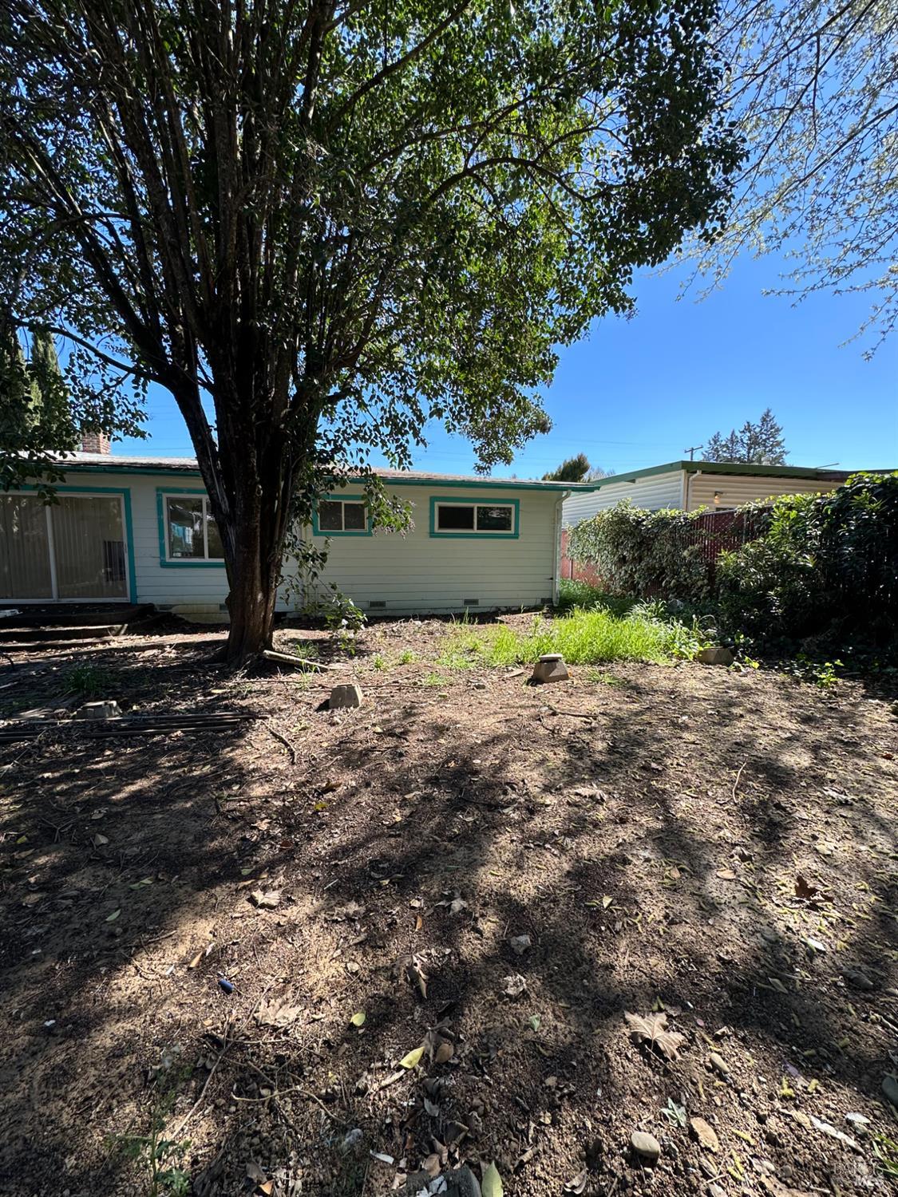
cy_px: 598
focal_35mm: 14
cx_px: 449
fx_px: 484
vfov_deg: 102.1
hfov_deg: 85.7
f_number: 2.2
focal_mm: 2.22
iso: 40
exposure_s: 1/496
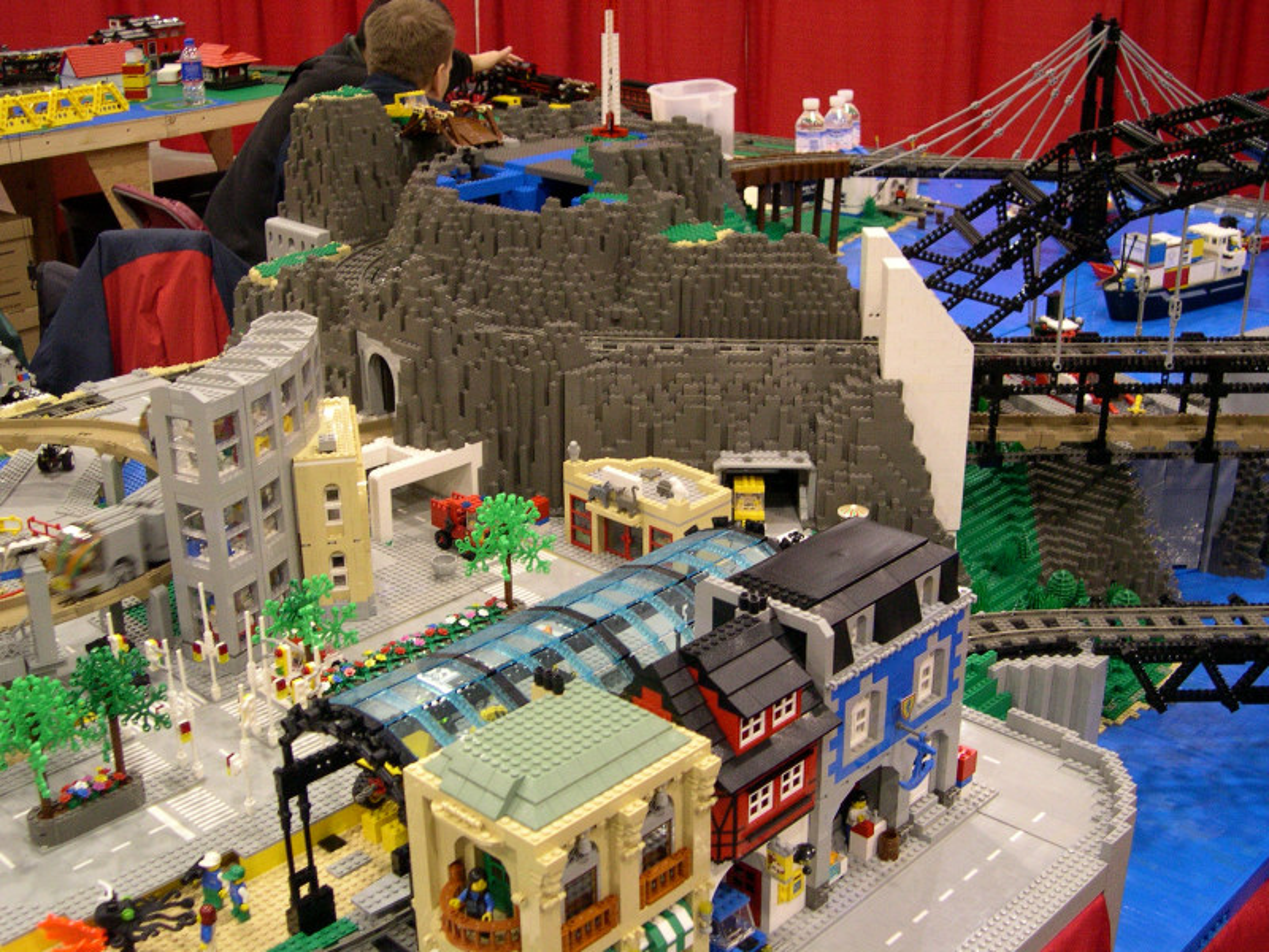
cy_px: 476
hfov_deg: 44.8
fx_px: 1540
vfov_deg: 34.3
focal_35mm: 42
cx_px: 634
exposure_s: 1/21.6
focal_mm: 9
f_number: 2.9
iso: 400
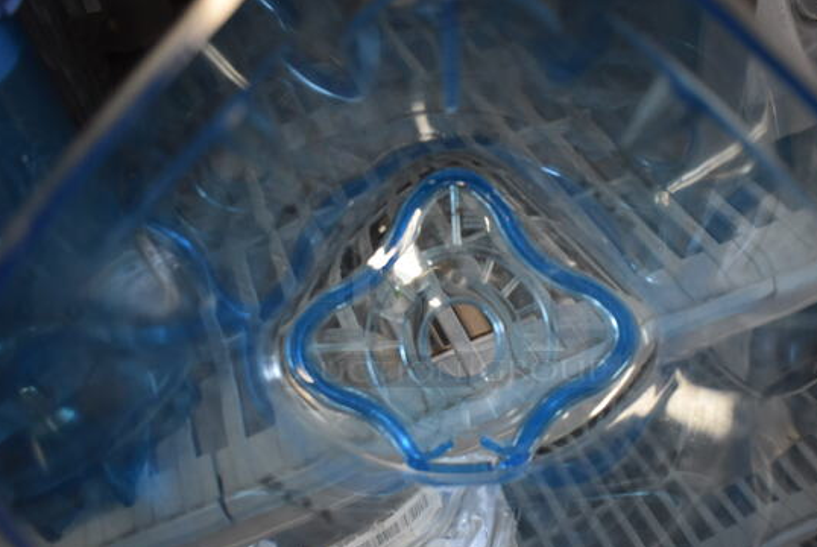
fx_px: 772
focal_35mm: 34
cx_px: 453
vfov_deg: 38.9
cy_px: 307
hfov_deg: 55.6
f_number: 3.5
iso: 1400
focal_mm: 20
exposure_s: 1/125
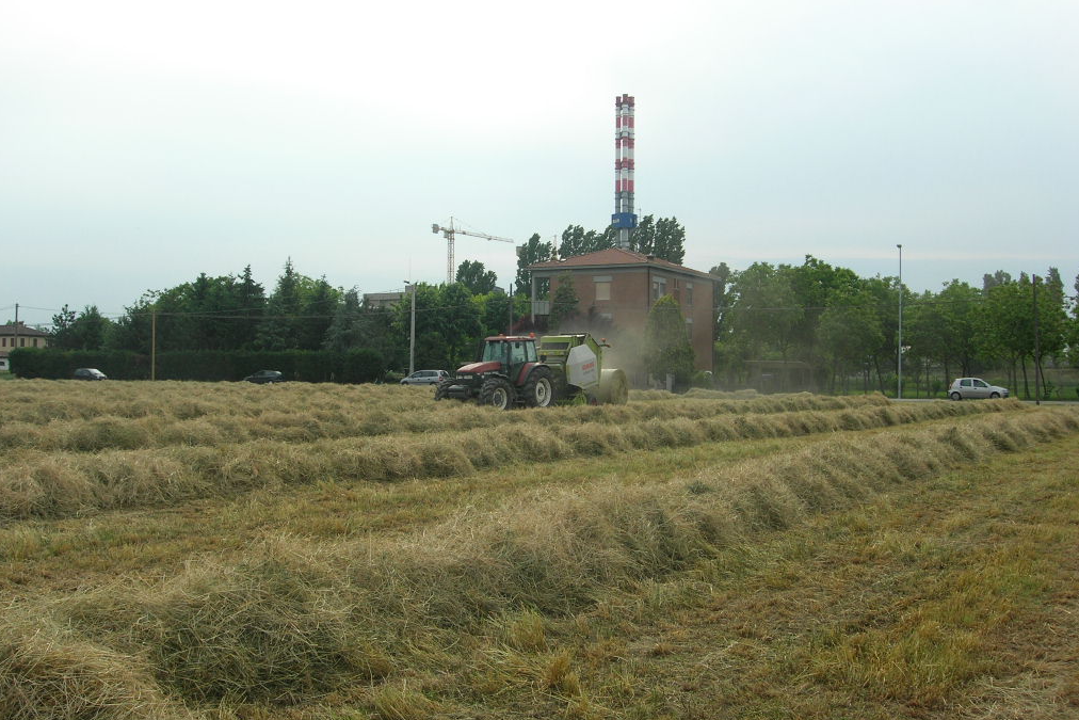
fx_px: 1199
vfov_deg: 33.4
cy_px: 355
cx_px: 541
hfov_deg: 48.5
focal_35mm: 40
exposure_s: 1/490
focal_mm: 7.8
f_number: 4.8
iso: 64
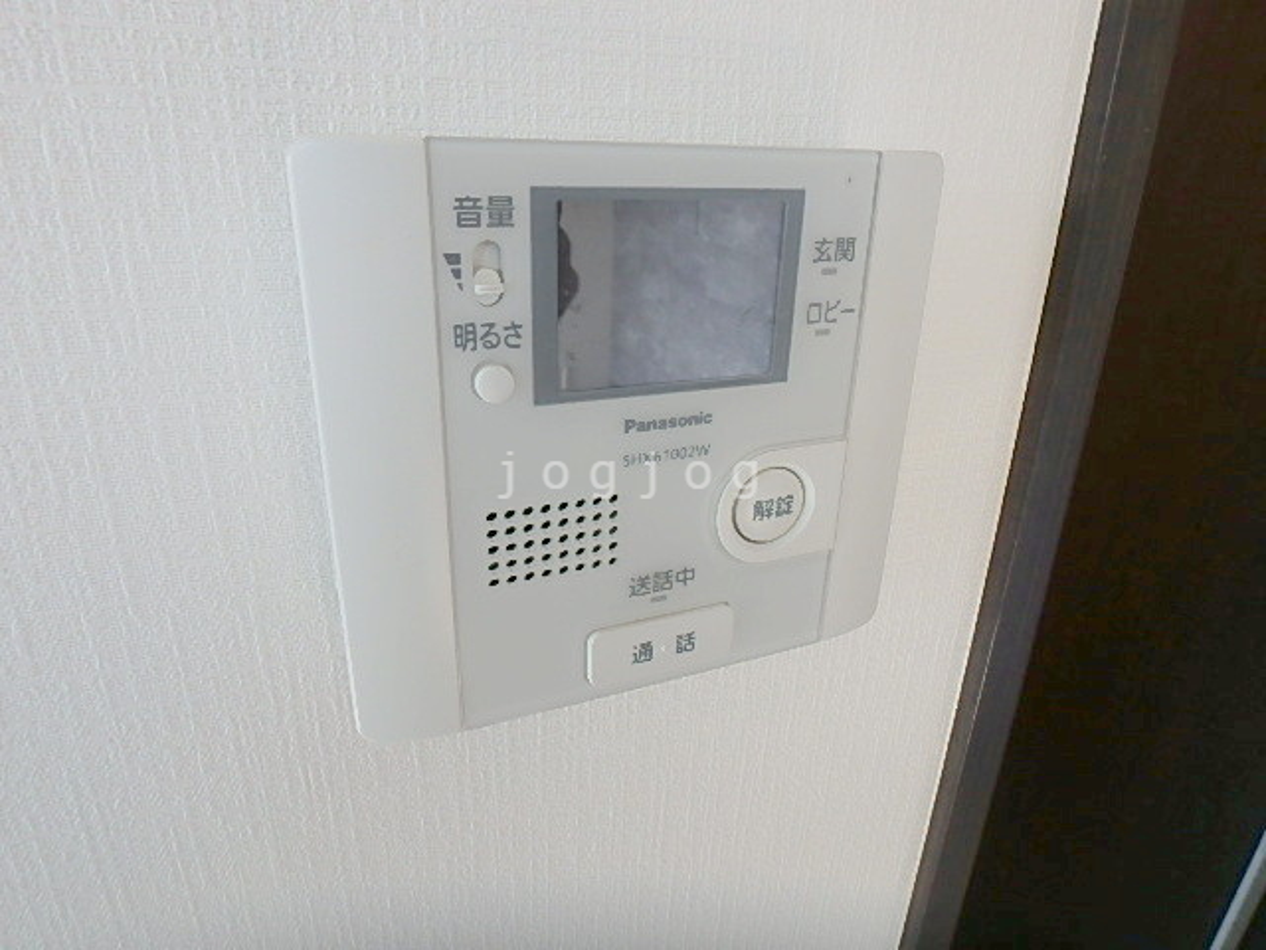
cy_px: 475
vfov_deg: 63.4
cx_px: 633
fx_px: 768
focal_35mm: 21
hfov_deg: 79.0
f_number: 3.5
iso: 125
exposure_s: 1/80
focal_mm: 3.7
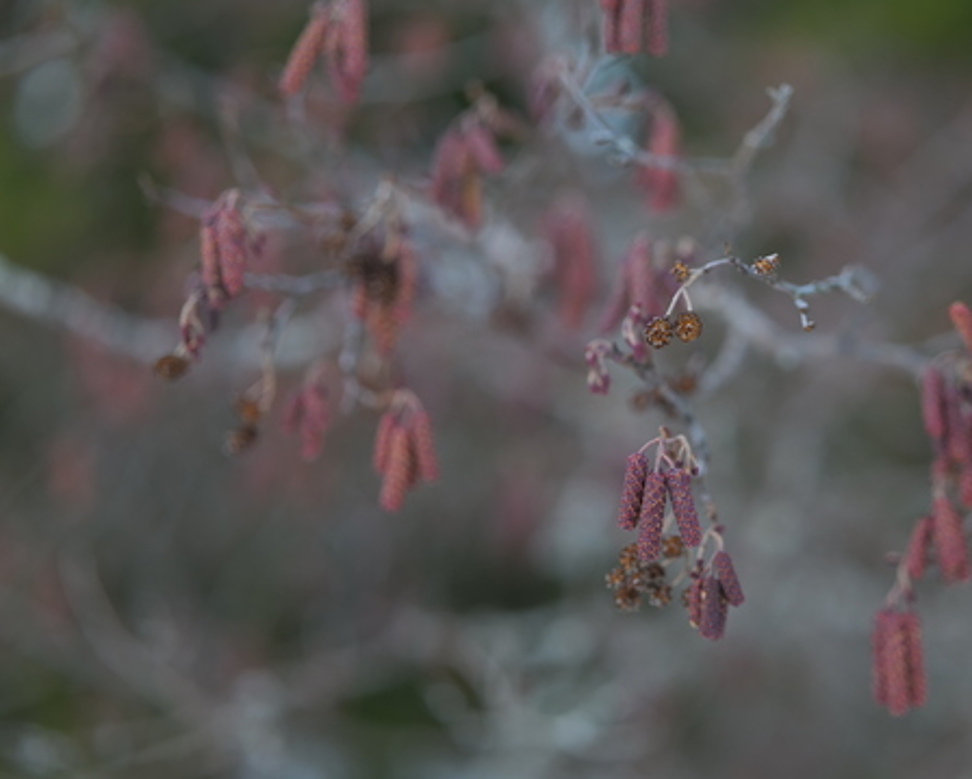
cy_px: 370
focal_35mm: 67
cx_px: 677
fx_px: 1929
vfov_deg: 22.8
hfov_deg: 28.0
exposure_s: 1/1600
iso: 100
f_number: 1.4
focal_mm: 50
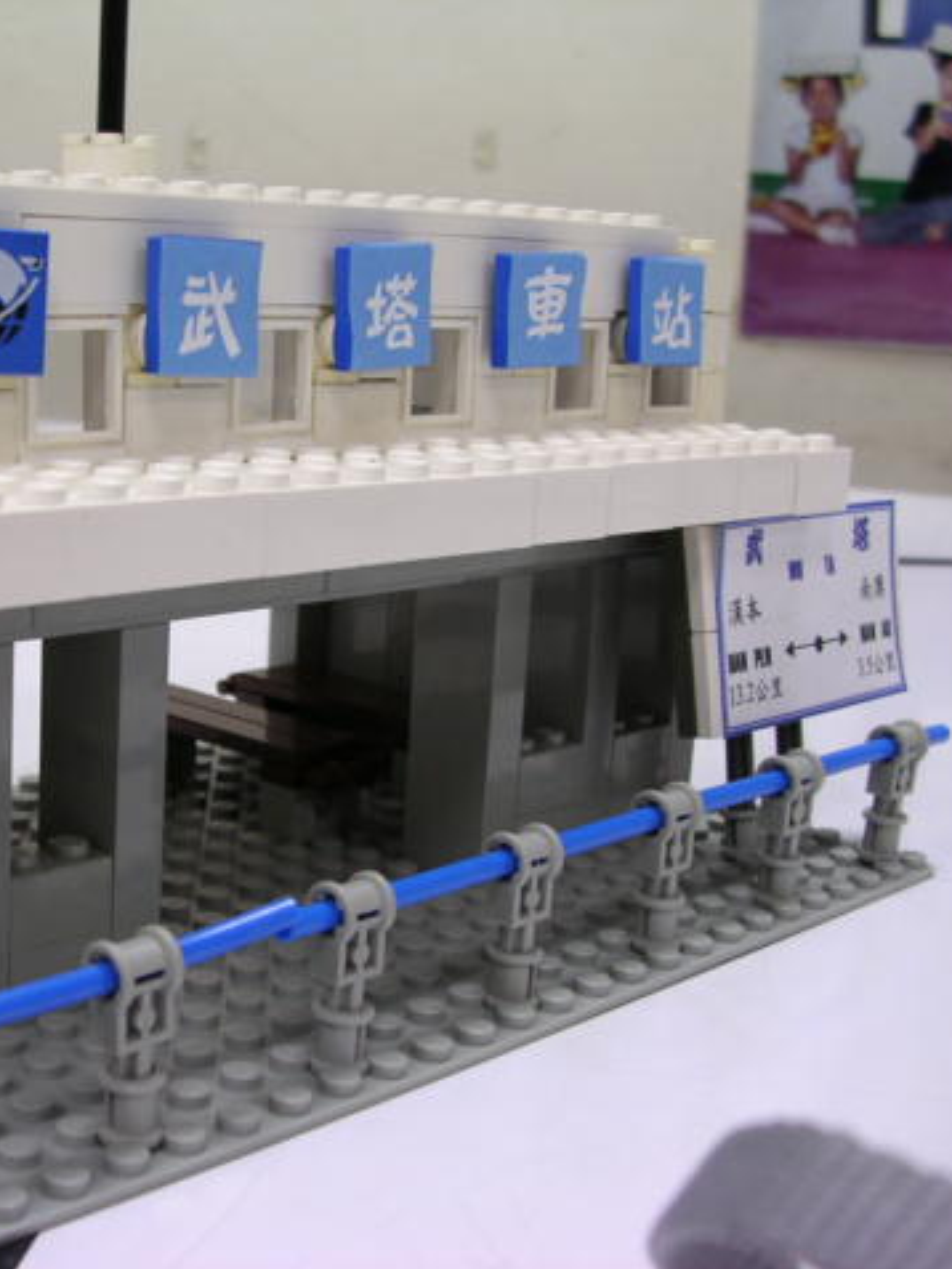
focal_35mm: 51
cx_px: 141
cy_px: 633
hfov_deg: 27.8
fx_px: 1869
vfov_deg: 37.5
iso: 100
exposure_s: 1/8.8
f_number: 2.8
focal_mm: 5.8
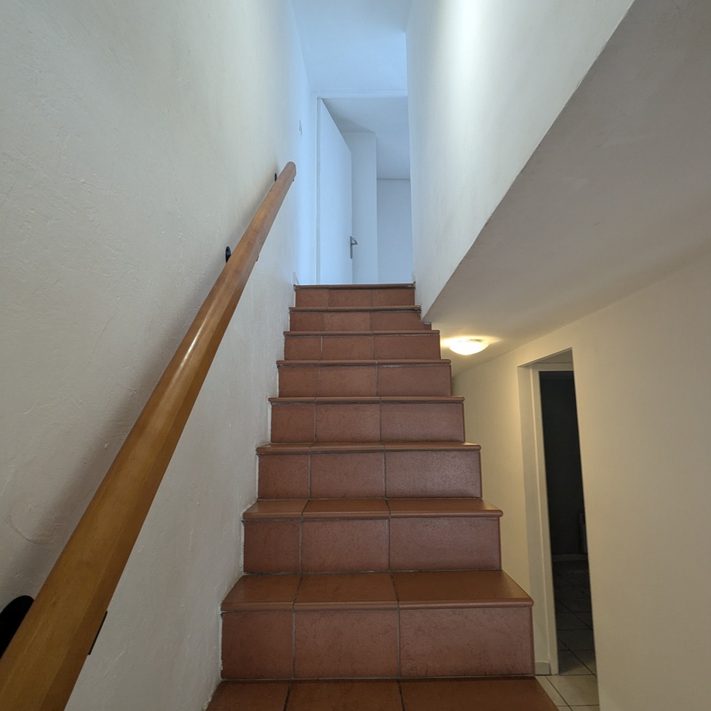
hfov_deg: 77.7
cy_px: 364
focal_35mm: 19
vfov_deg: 77.7
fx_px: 442
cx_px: 358
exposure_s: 1/26.3
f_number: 2.2
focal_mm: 2.35
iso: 68
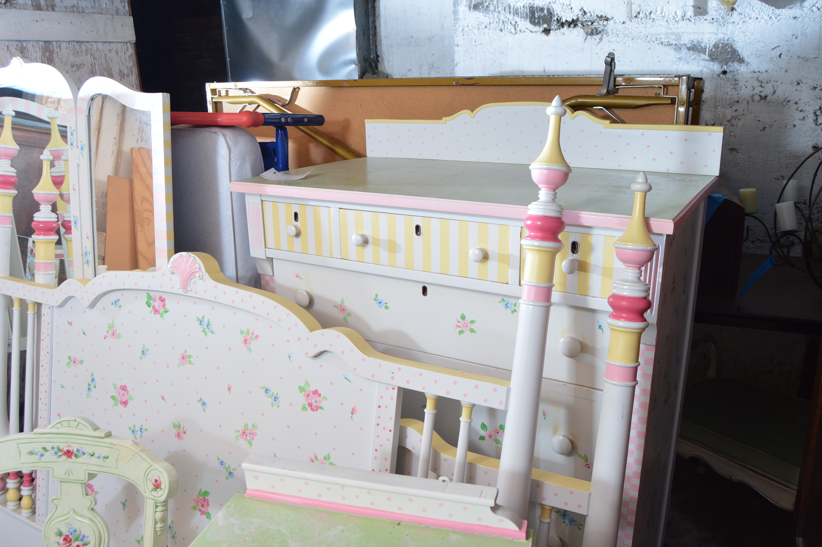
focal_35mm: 27
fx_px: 616
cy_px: 274
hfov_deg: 67.4
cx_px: 411
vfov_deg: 47.8
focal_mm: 18
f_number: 5
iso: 200
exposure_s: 1/40
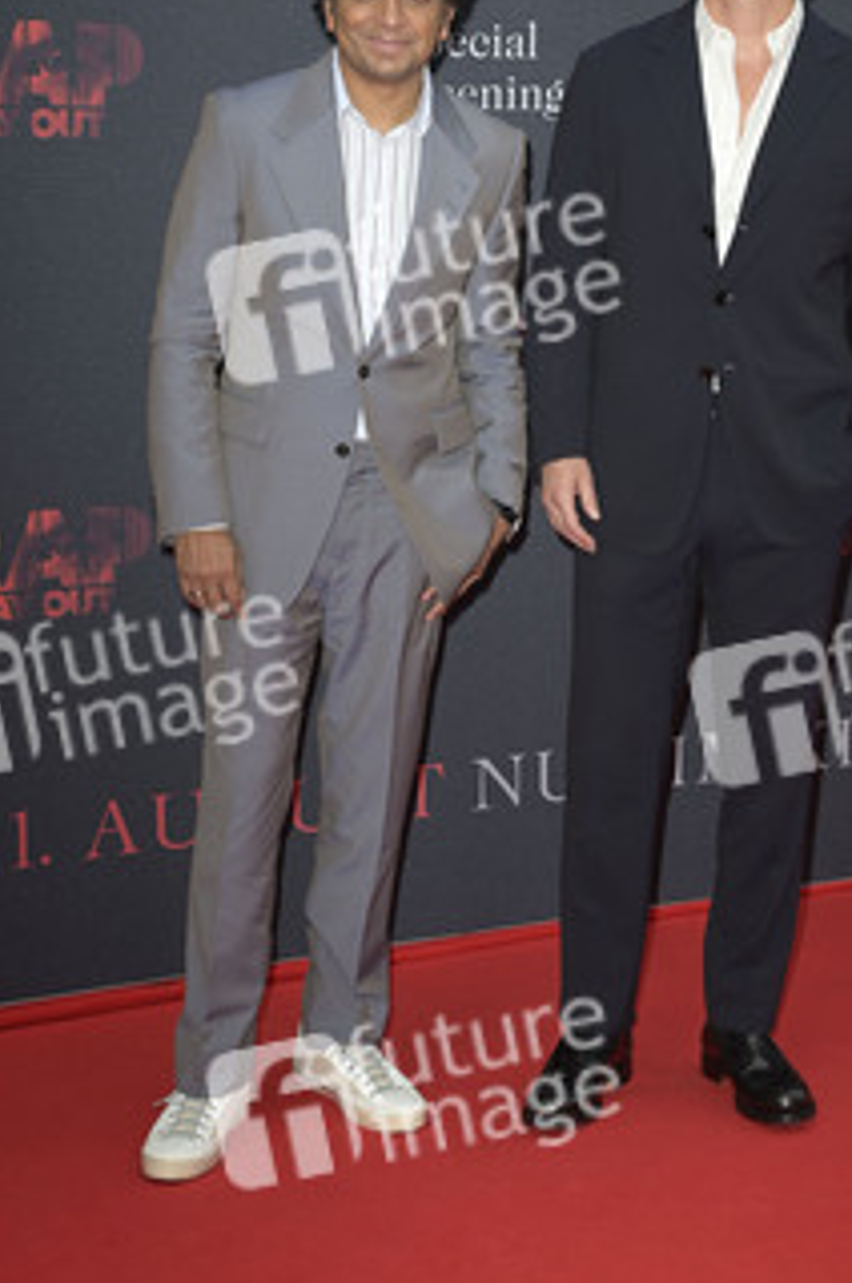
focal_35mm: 69
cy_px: 491
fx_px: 2455
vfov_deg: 29.2
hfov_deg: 19.7
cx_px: 530
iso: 400
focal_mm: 55
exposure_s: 1/250
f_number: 7.1
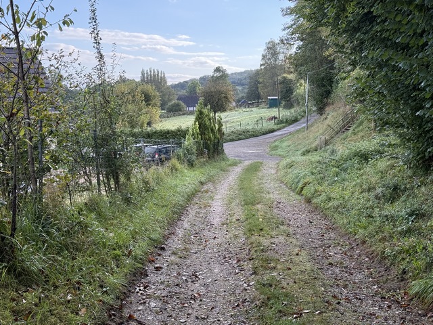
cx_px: 216
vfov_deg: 30.3
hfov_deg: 39.7
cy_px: 162
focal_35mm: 48
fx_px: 600
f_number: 1.78
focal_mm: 6.76
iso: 100
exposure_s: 1/669
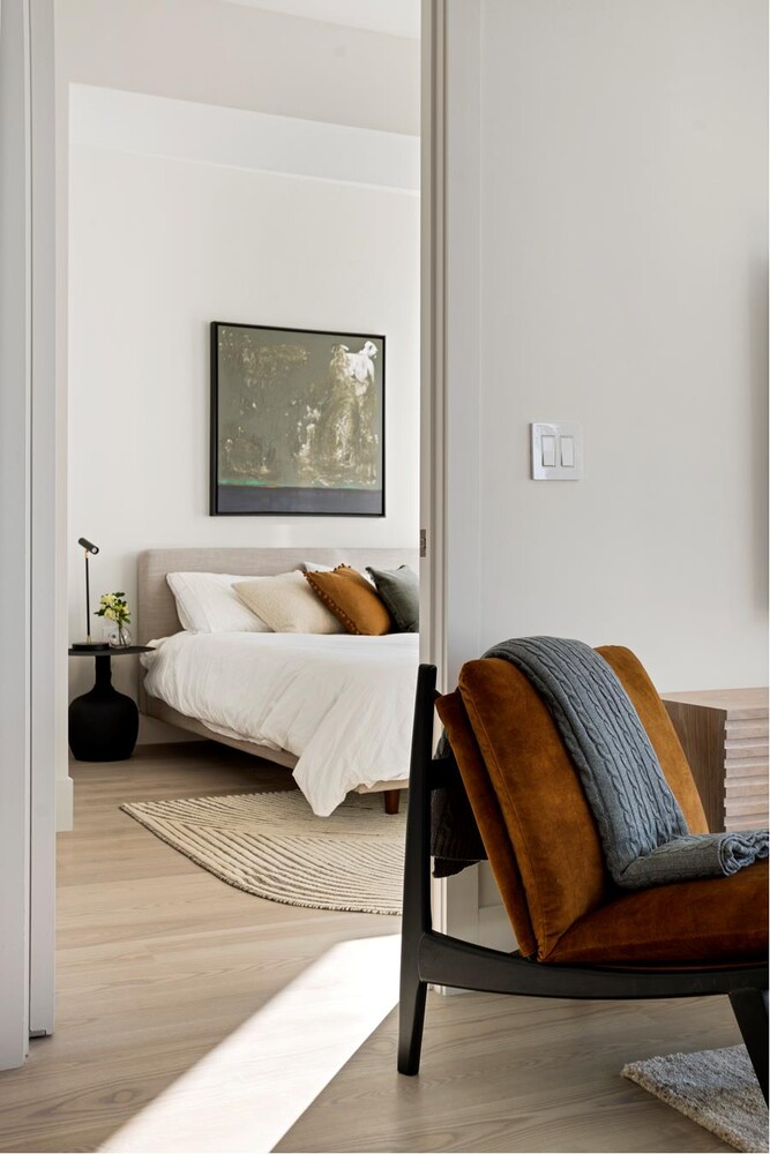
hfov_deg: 33.4
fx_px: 1283
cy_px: 577
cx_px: 385
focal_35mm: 40
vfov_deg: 48.5
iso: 100
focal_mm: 40
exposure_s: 1/6
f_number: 8
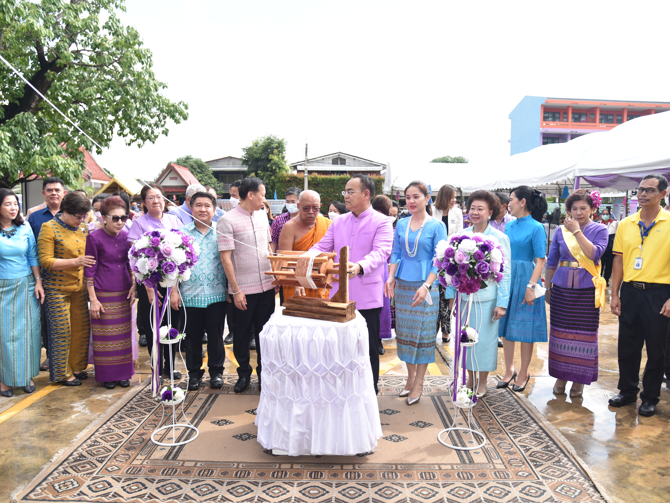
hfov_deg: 67.3
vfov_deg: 53.1
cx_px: 340
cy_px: 251
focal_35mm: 26
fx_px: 503
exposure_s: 1/200
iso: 100
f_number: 4
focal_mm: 24
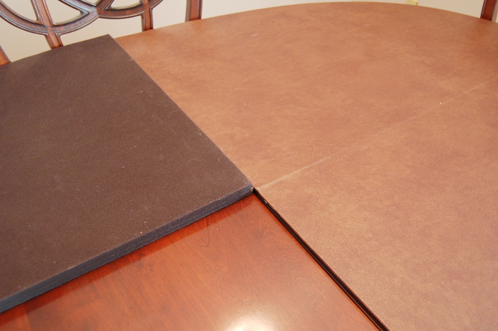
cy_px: 166
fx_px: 415
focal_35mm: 30
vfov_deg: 43.5
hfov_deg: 62.0
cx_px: 249
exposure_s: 1/13
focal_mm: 20
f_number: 3.8
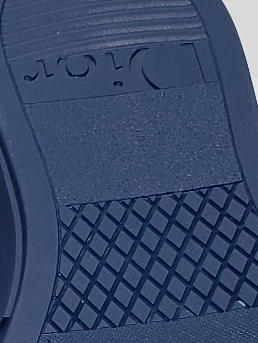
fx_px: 1638
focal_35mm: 165
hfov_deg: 8.9
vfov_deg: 11.6
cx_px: -55
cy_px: 482
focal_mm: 4.3
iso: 50
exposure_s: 1/362
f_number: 1.5
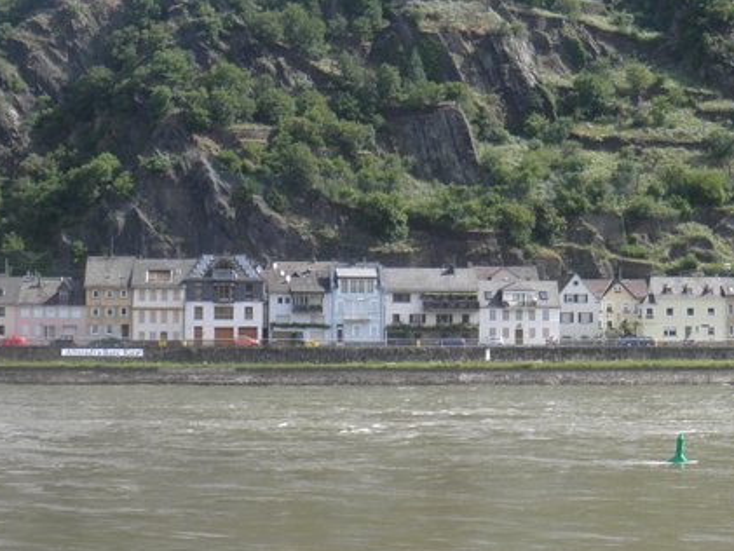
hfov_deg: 17.6
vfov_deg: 13.2
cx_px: 396
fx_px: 2376
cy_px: 201
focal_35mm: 112
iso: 64
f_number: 4.5
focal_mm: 10.4
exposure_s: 1/250
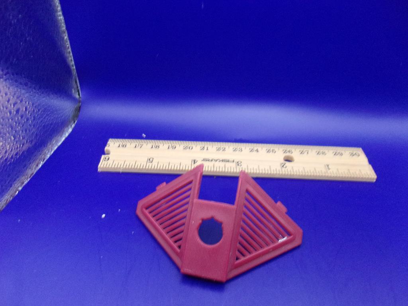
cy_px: 153
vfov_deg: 51.4
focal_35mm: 27
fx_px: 318
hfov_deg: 65.3
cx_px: 204
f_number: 3
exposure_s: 1/17
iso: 439
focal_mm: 4.9
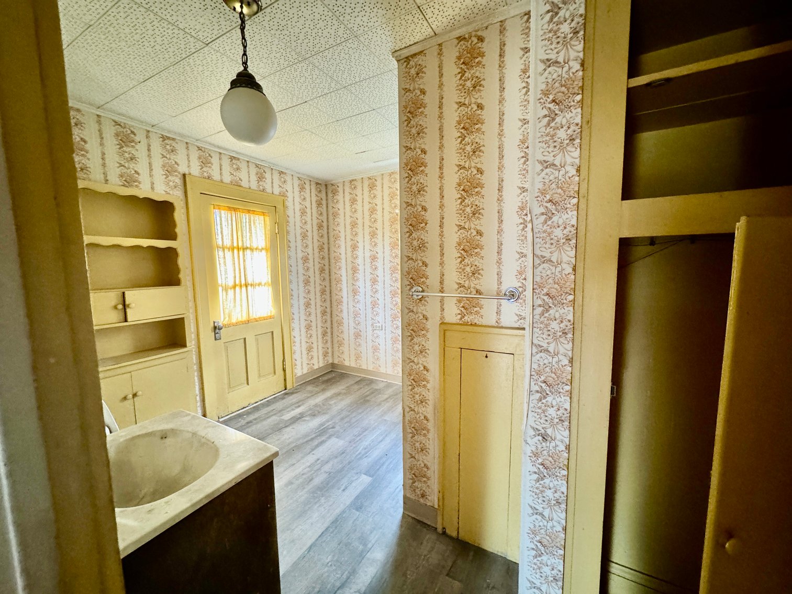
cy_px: 297
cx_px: 396
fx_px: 320
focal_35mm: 14
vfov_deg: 85.7
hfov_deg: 102.1
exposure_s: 1/41
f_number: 2.2
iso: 500
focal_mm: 2.22
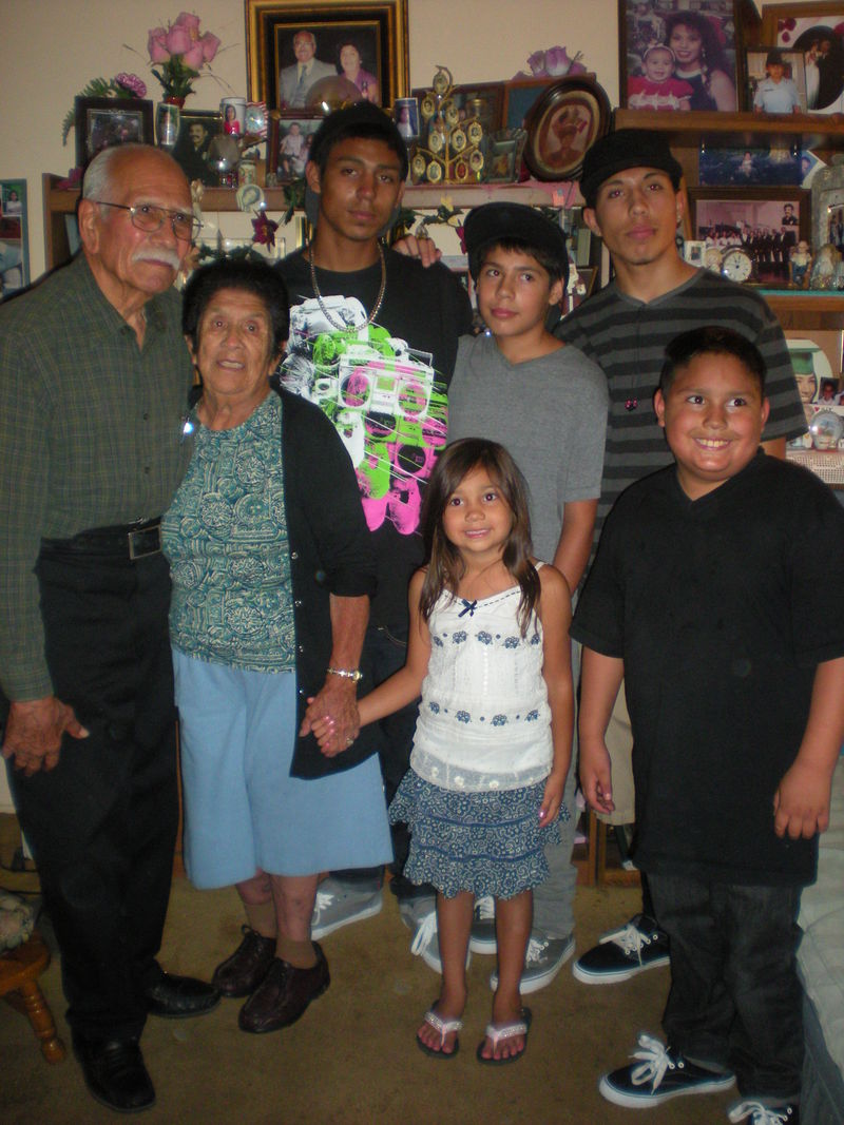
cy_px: 562
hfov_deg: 37.7
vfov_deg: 49.0
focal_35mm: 38
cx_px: 422
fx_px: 1236
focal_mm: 6.3
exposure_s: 1/60
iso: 219
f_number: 3.1
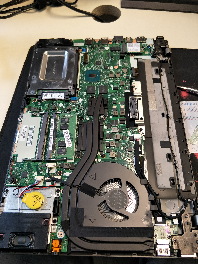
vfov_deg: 73.9
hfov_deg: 58.9
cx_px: 95
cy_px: 137
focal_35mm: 23
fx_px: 175
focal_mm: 3.79
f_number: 1.7
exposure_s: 1/50
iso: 143
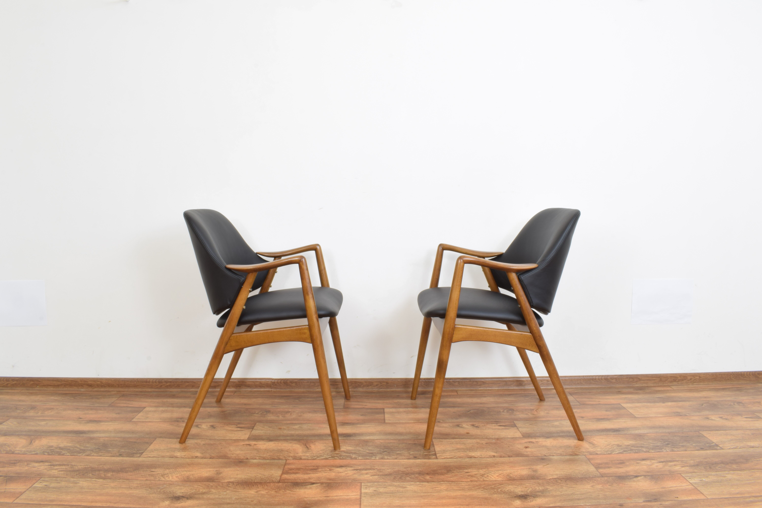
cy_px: 254
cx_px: 381
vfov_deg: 47.9
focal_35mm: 27
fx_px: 571
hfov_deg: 67.4
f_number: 22
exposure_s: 4
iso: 100
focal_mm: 18
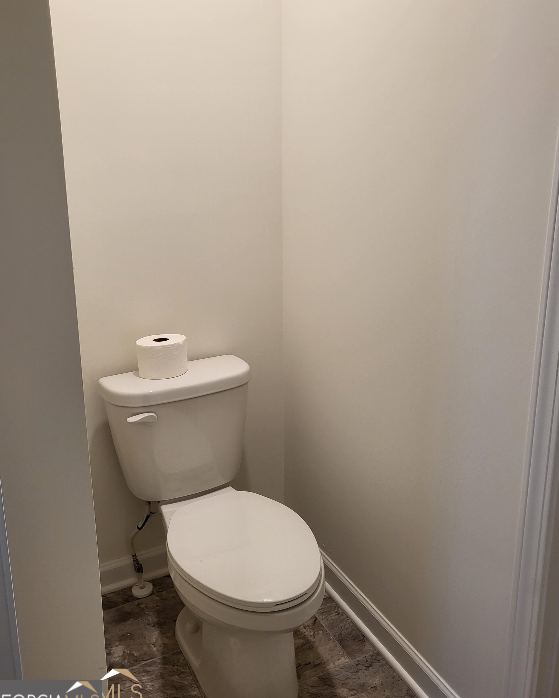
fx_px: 579
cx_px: 276
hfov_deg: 51.5
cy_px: 334
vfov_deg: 62.2
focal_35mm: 28
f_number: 1.8
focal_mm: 4.25
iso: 125
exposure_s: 1/120
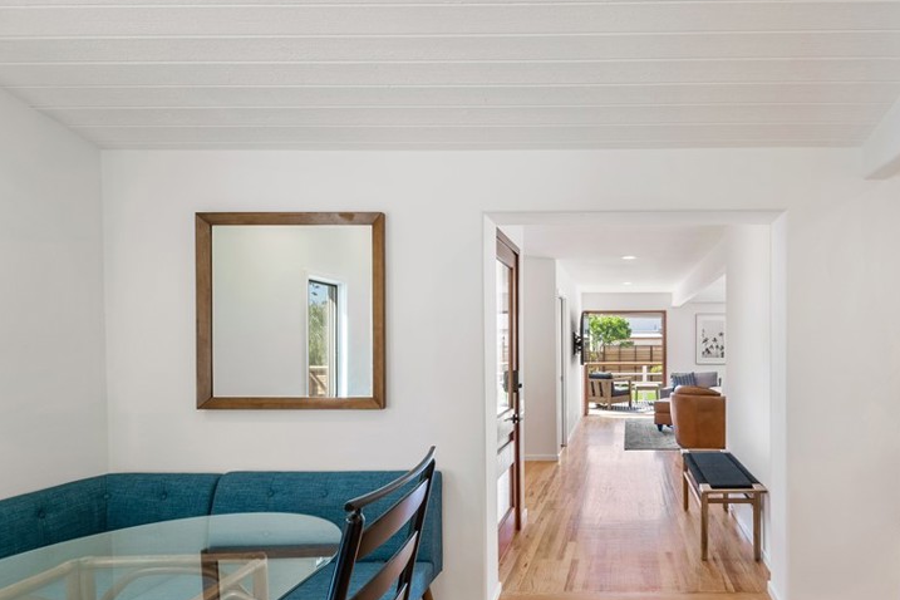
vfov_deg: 61.6
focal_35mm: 20
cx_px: 620
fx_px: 500
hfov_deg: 80.4
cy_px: 350
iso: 250
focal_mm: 14
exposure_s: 1/15
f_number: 9
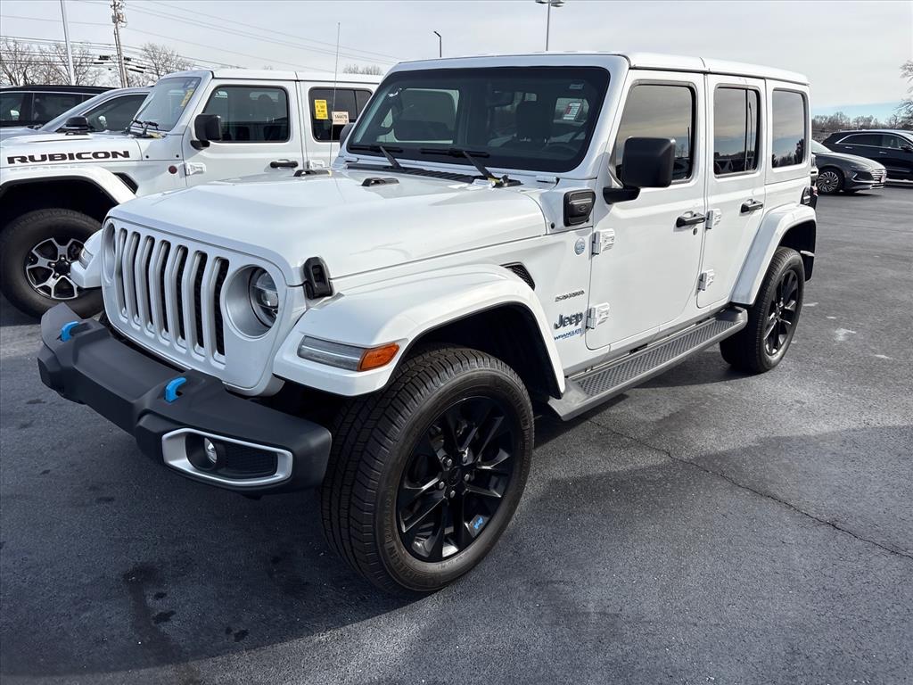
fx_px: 686
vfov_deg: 53.1
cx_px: 456
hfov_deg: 67.3
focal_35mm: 26
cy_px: 342
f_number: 1.6
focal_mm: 5.96
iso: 50
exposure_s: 1/3125
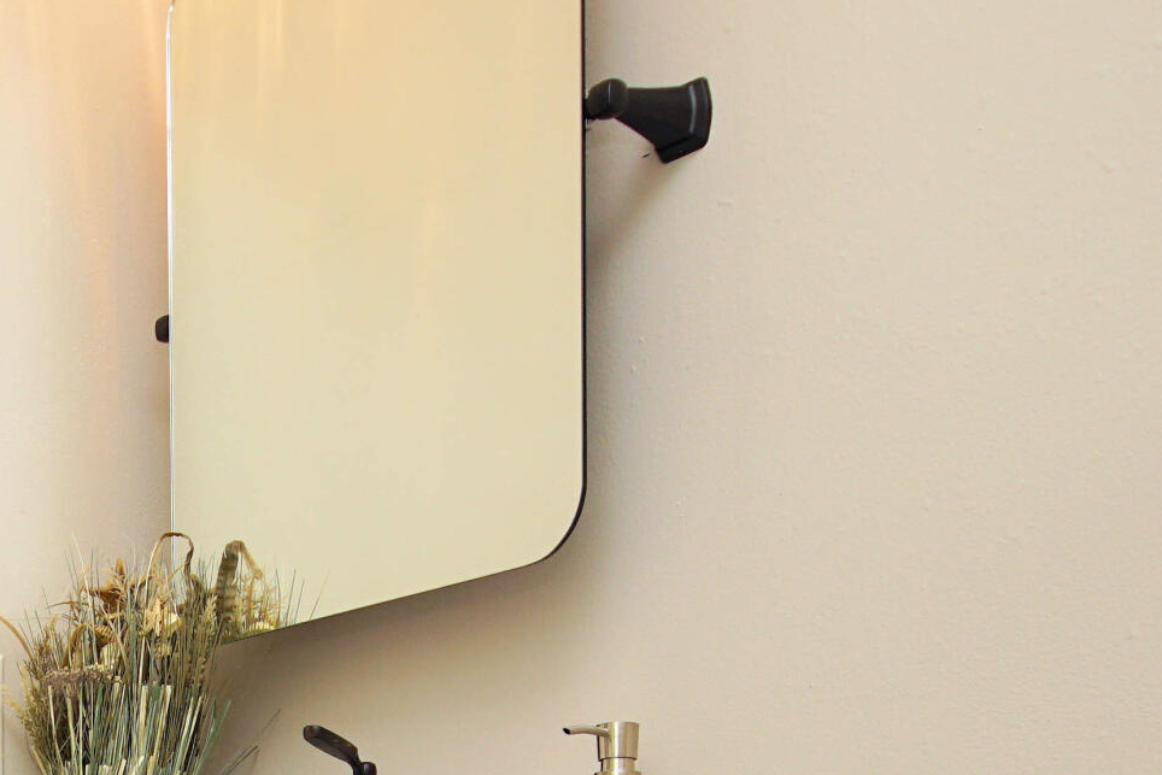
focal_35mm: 56
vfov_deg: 21.7
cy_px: 1018
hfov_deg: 33.1
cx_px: 46
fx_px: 1808
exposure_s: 1/60
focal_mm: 12
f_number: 4.5
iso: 200
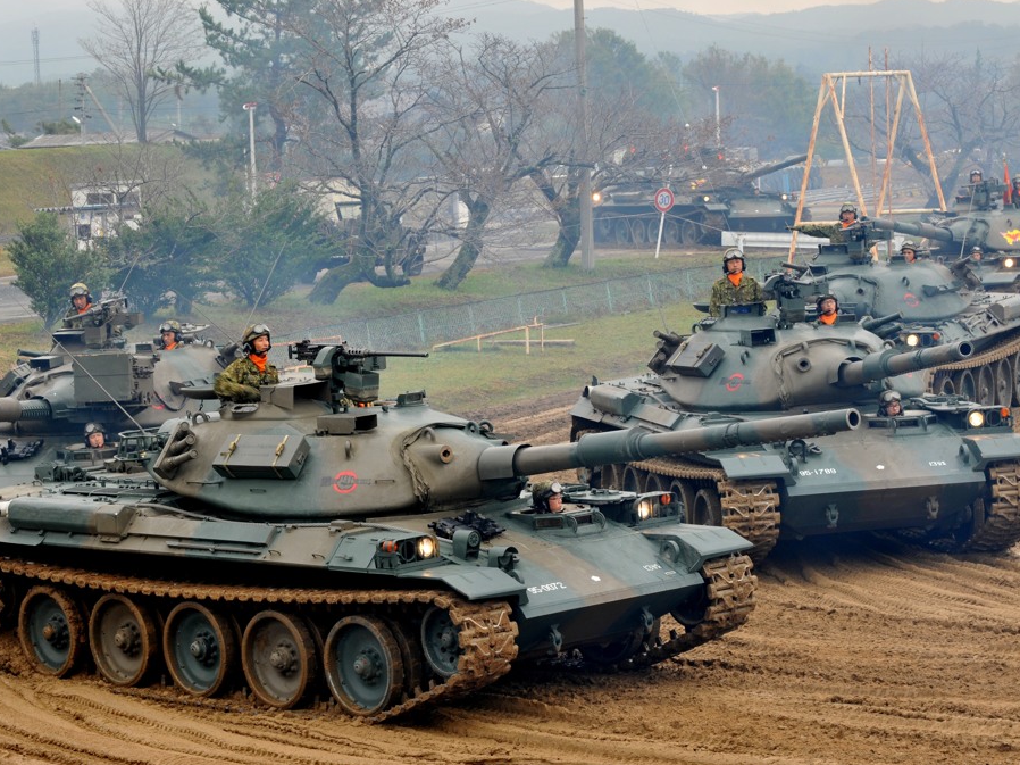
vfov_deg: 12.9
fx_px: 3388
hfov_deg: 17.1
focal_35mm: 115
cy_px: 382
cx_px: 494
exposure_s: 1/60
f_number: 11
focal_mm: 70
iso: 200
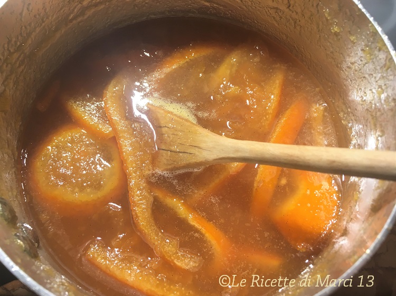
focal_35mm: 29
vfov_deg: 48.2
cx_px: 198
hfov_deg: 61.7
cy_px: 148
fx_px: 332
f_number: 2.2
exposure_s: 1/33
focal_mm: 4.15
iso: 64
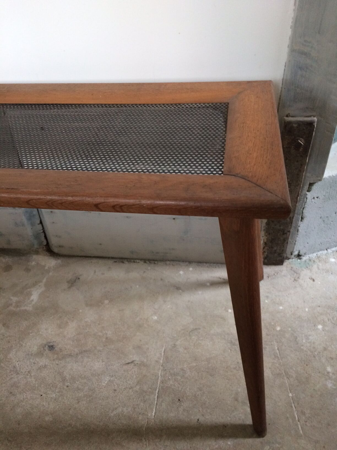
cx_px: 168
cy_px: 225
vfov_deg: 61.7
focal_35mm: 29
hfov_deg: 48.2
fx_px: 376
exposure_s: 1/33
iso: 200
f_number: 2.2
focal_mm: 4.15
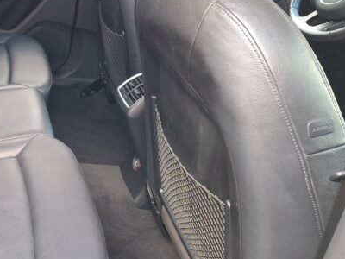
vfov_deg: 31.0
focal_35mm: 46
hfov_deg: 37.0
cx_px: 2
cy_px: 67
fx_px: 458
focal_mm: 5.54
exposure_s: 1/50
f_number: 1.8
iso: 200
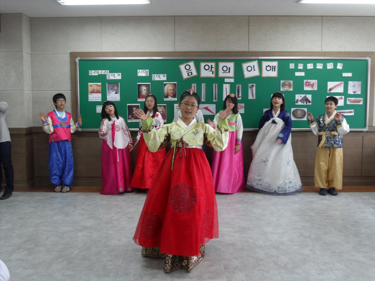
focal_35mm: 35
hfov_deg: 52.6
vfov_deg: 40.7
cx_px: 188
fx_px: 379
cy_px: 140
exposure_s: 1/45
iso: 160
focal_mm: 7.5
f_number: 3.2
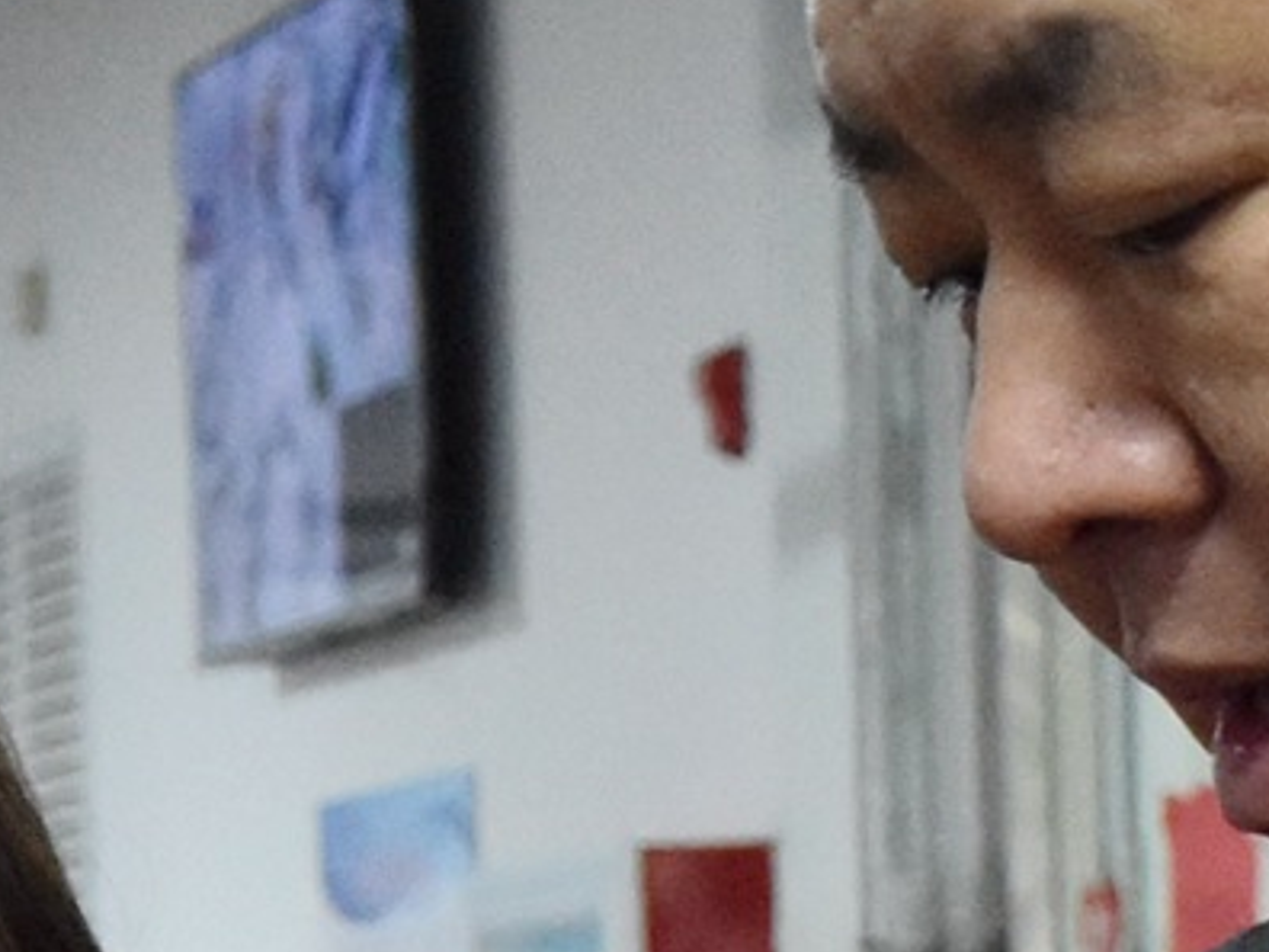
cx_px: -54
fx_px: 10411
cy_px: 1673
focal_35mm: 284
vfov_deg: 5.2
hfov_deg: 6.9
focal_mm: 26
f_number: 5.6
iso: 2000
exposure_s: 1/80
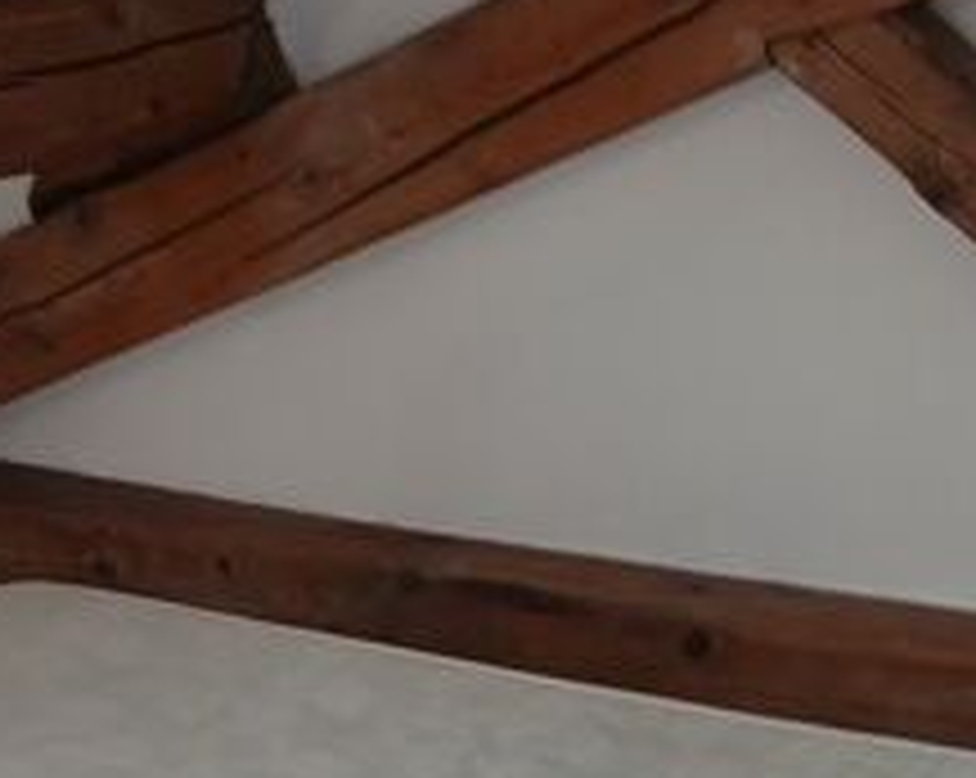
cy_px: 836
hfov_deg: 25.4
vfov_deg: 19.6
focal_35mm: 75
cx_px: 549
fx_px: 2164
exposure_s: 1/50
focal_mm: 3.98
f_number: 1.8
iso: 64
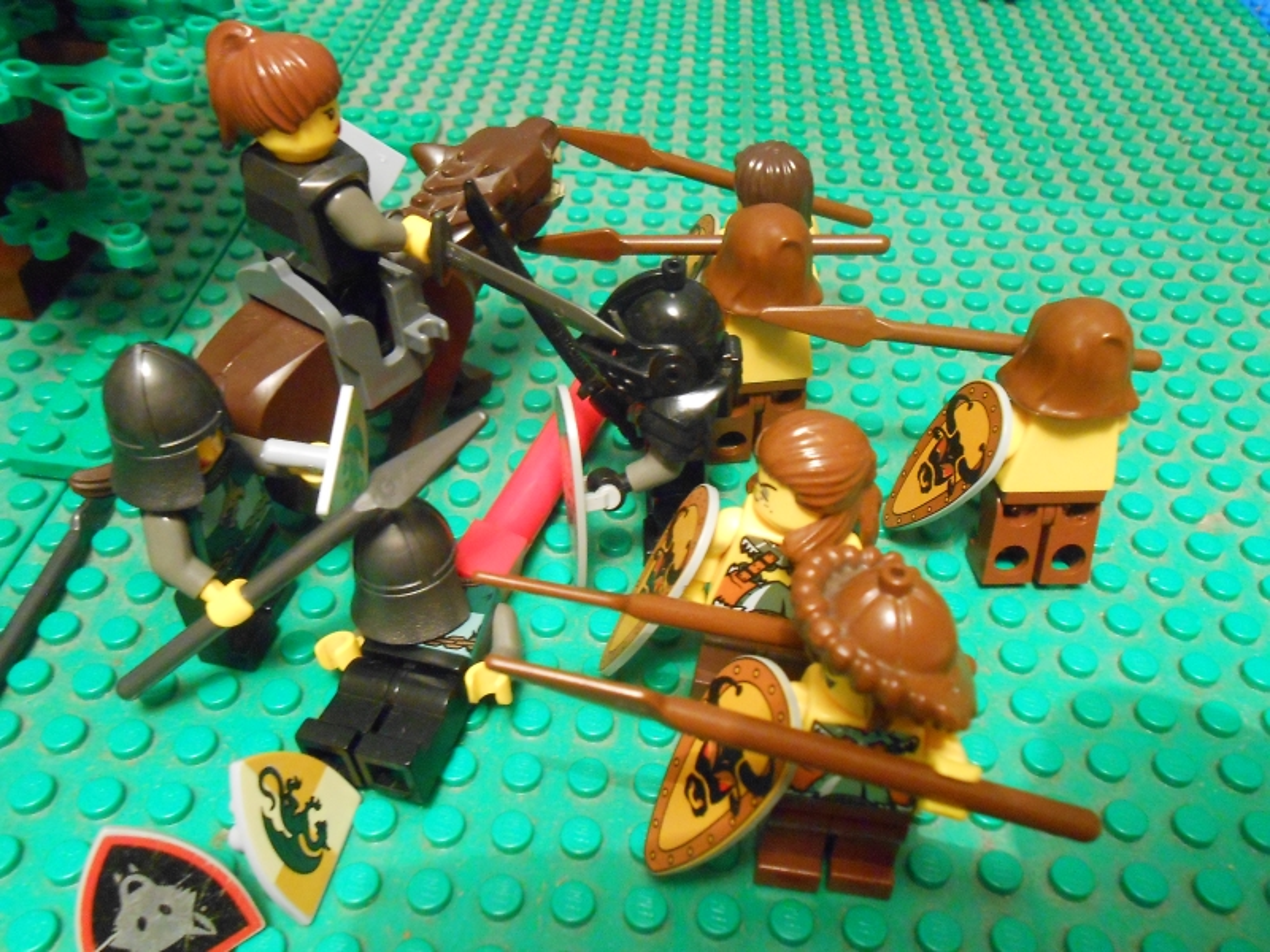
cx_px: 635
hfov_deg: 60.0
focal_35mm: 30
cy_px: 476
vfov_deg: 46.8
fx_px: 1101
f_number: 3.8
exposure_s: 1/4
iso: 800
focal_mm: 5.3
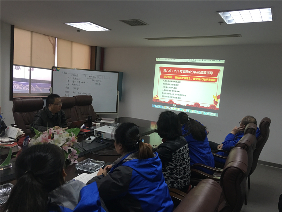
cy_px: 106
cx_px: 141
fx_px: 236
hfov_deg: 61.7
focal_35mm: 29
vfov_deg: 48.2
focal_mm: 4.15
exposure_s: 1/17
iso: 64
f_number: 2.2
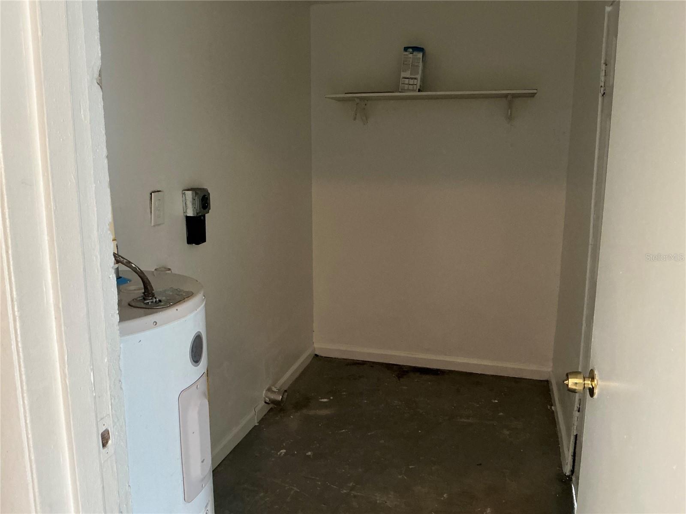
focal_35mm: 28
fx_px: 555
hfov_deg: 63.4
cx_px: 343
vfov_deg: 49.7
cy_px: 257
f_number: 1.8
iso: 320
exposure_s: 1/47
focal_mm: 3
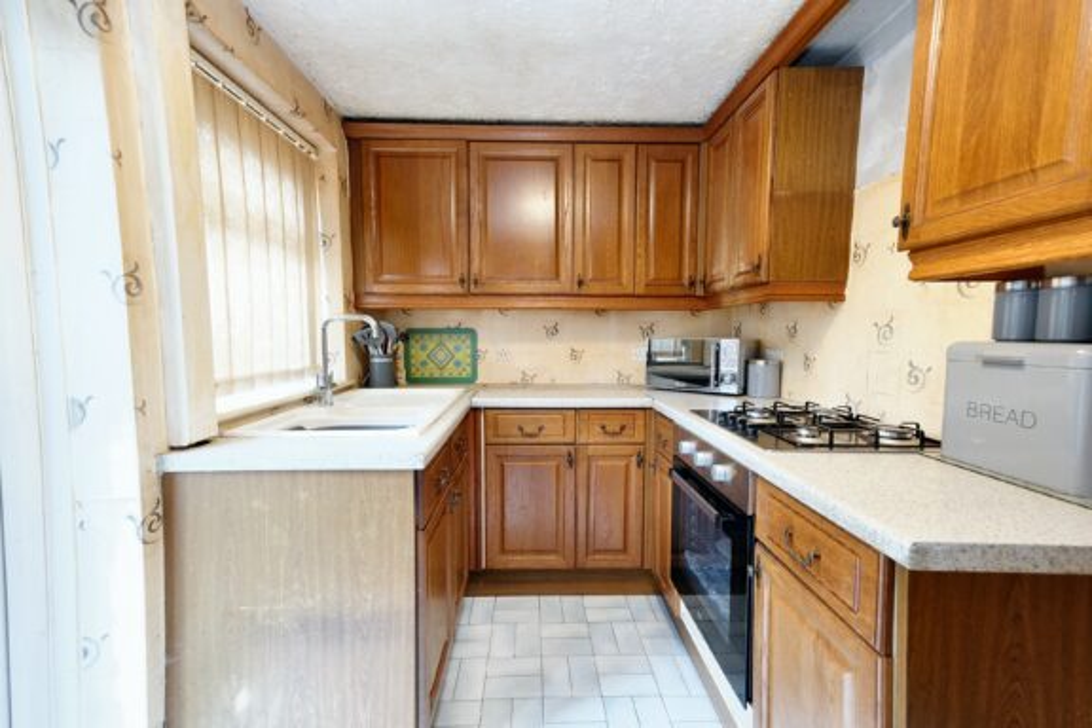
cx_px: 546
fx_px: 455
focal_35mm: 15
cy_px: 364
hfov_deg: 100.4
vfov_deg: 77.3
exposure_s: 1/20
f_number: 4
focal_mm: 10
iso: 800
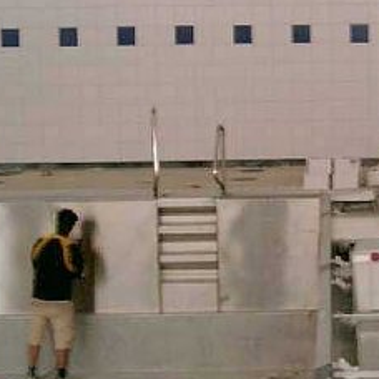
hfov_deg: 19.3
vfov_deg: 20.2
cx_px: 424
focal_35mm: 86
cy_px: 181
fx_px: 1065
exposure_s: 1/13
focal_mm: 7.6
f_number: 2.6
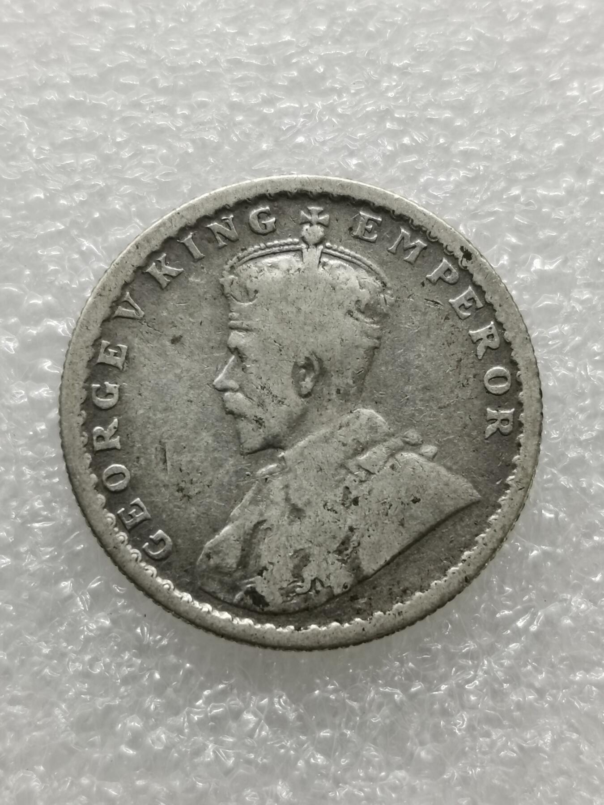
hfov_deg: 18.7
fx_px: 1838
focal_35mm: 79
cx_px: 302
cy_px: 402
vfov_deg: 24.7
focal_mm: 5.56
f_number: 1.6
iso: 64
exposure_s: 1/100
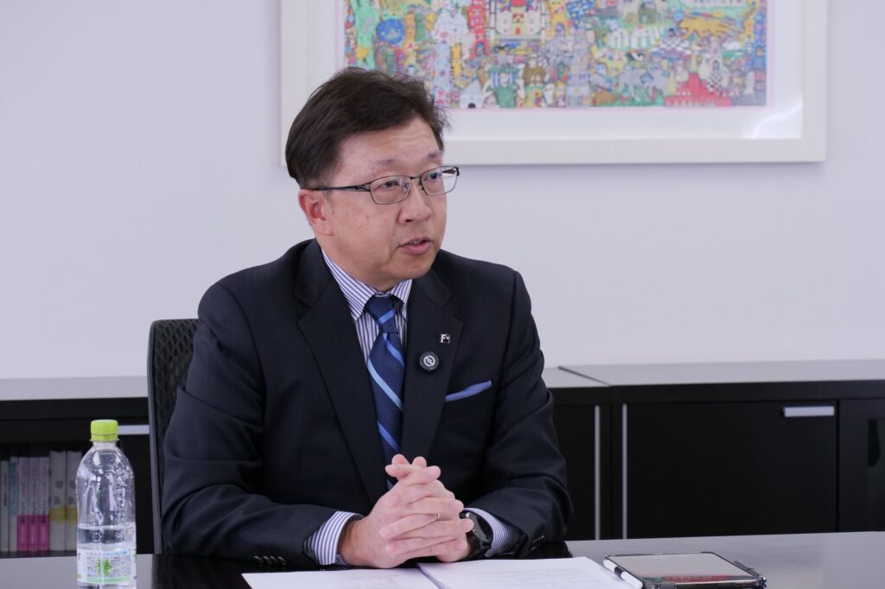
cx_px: 442
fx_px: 2900
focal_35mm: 118
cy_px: 294
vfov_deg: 11.6
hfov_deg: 17.4
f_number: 5.6
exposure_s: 1/100
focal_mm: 57
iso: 1000
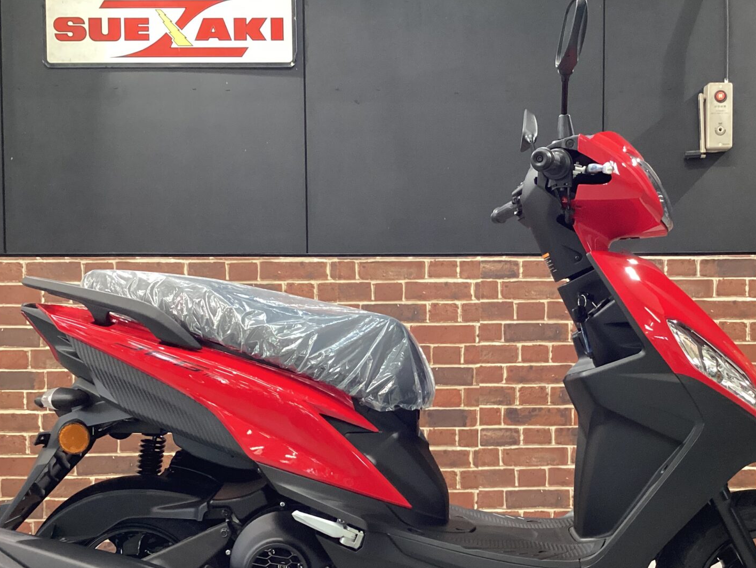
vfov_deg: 34.2
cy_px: 357
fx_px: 917
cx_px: 428
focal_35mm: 42
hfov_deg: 44.7
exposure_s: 1/50
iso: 320
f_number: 2.4
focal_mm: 3.3
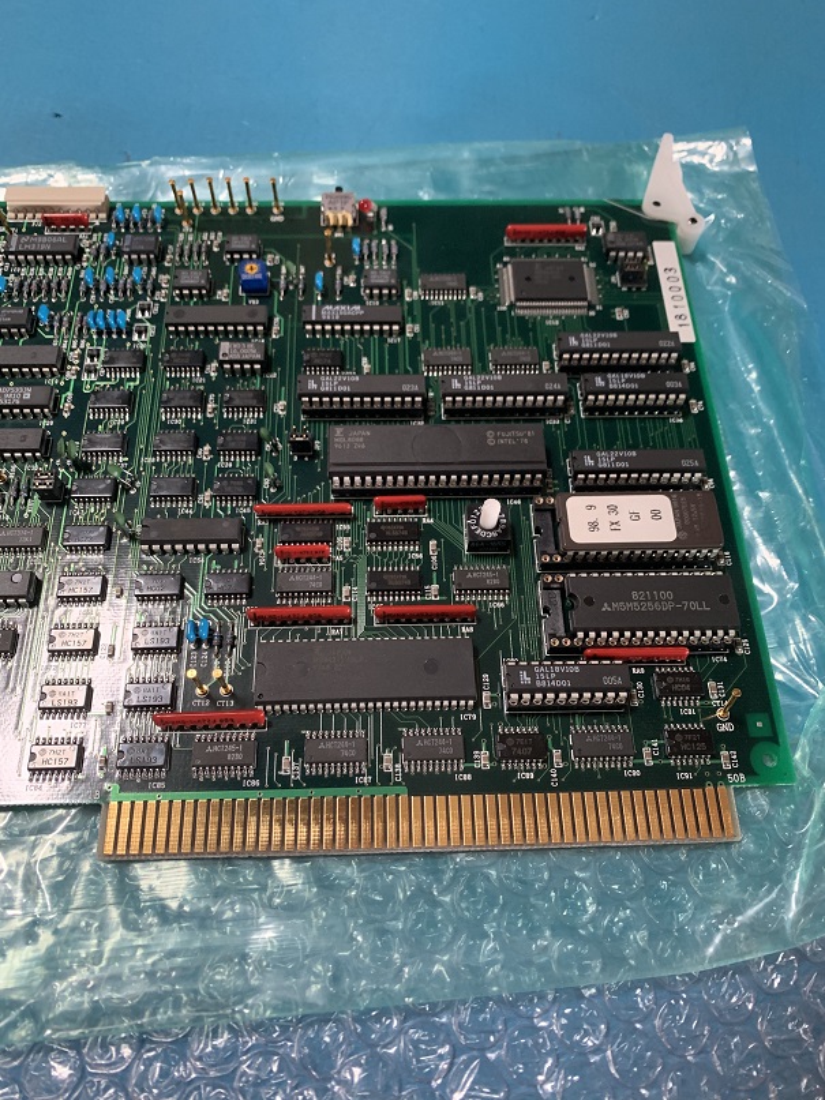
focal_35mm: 26
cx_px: 412
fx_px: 826
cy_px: 550
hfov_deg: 53.1
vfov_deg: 67.3
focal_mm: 4.25
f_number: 1.8
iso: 320
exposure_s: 1/60
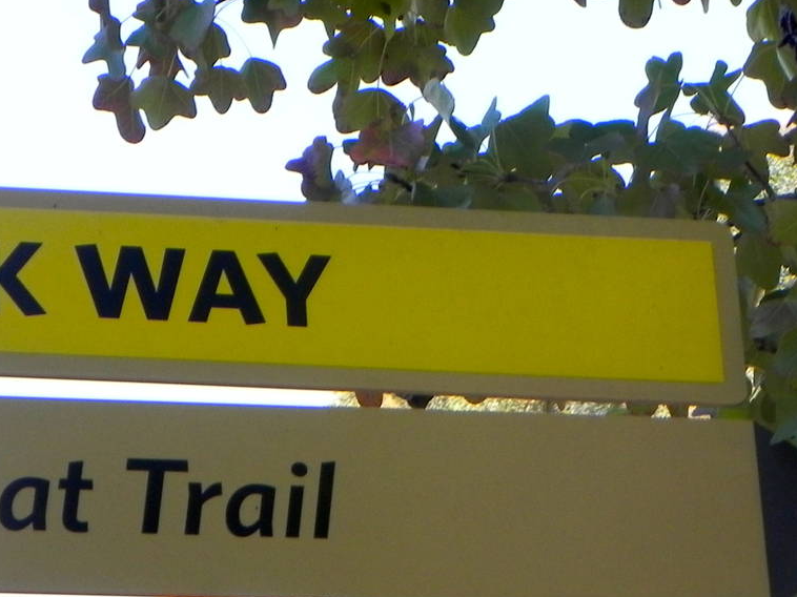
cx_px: 397
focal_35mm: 247
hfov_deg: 8.0
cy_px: 551
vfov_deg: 6.0
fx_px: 5685
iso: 160
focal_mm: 20.8
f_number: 4
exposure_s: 1/150
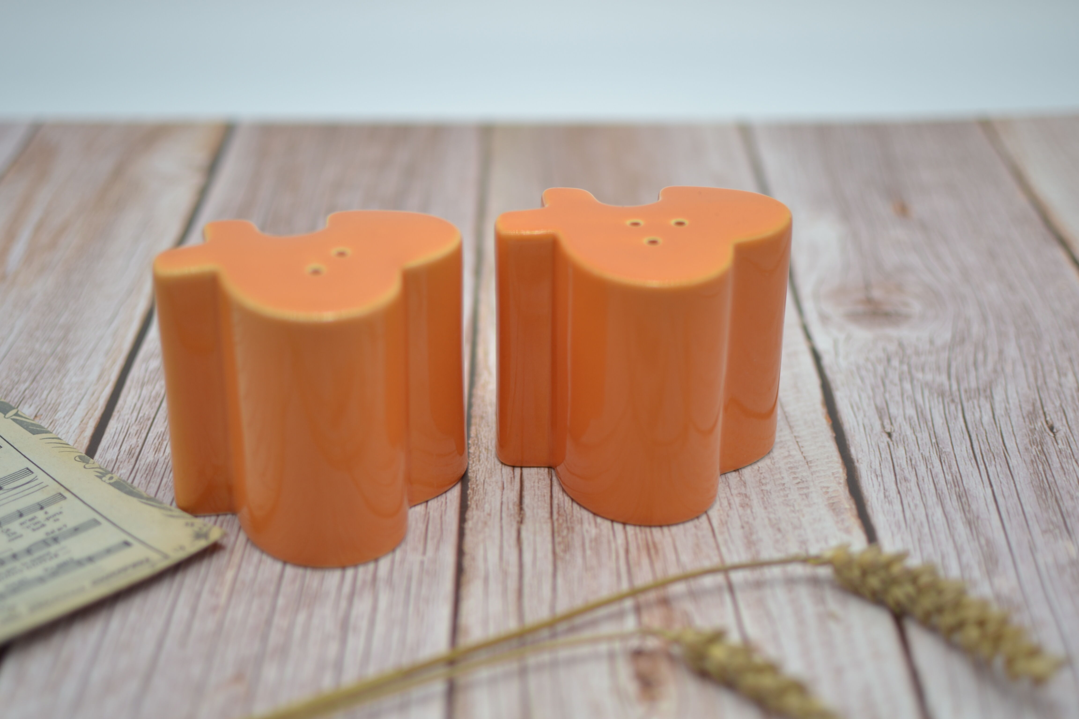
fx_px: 1573
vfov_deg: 25.8
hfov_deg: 37.9
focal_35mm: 52
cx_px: 540
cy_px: 360
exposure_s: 1/500
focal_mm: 35
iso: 100
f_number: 1.8
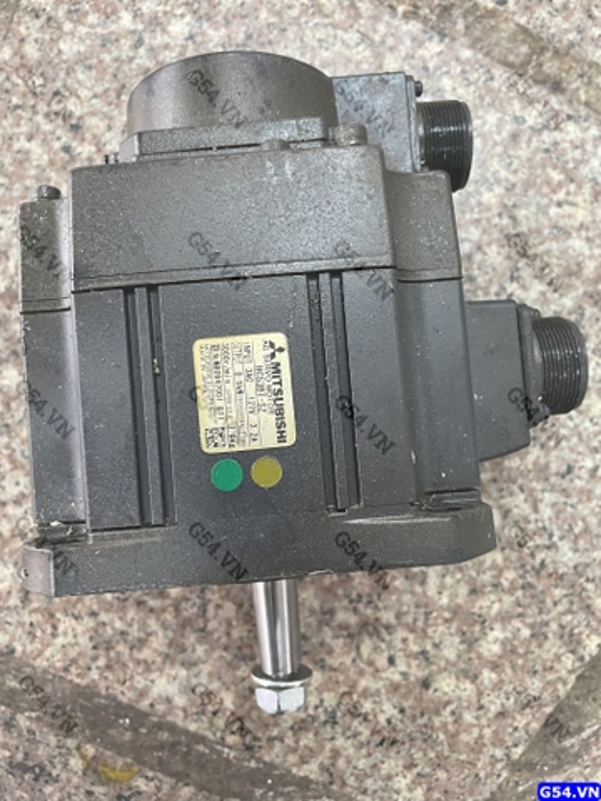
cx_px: 300
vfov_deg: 67.3
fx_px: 602
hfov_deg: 53.1
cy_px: 400
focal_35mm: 26
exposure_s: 1/47
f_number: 1.6
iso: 500
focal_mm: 4.2
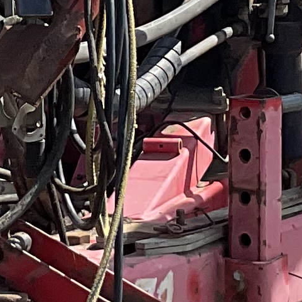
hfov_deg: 8.1
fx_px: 2122
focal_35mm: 215
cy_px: 19
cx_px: 67
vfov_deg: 8.1
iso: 16
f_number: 1.8
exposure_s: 1/1730
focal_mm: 3
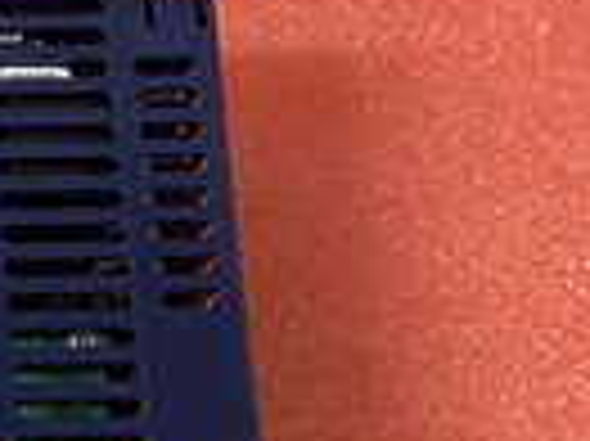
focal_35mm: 99
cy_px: 380
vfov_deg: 14.8
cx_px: -252
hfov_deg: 18.0
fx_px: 1686
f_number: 1.8
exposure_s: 1/50
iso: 250
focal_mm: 4.25
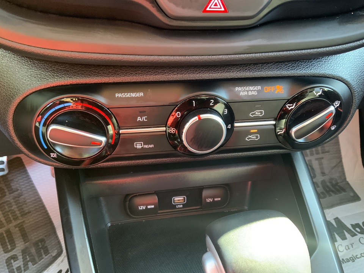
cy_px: 136
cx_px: 182
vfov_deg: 48.2
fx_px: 305
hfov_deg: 61.7
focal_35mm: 29
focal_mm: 3
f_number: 1.8
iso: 250
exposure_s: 1/60
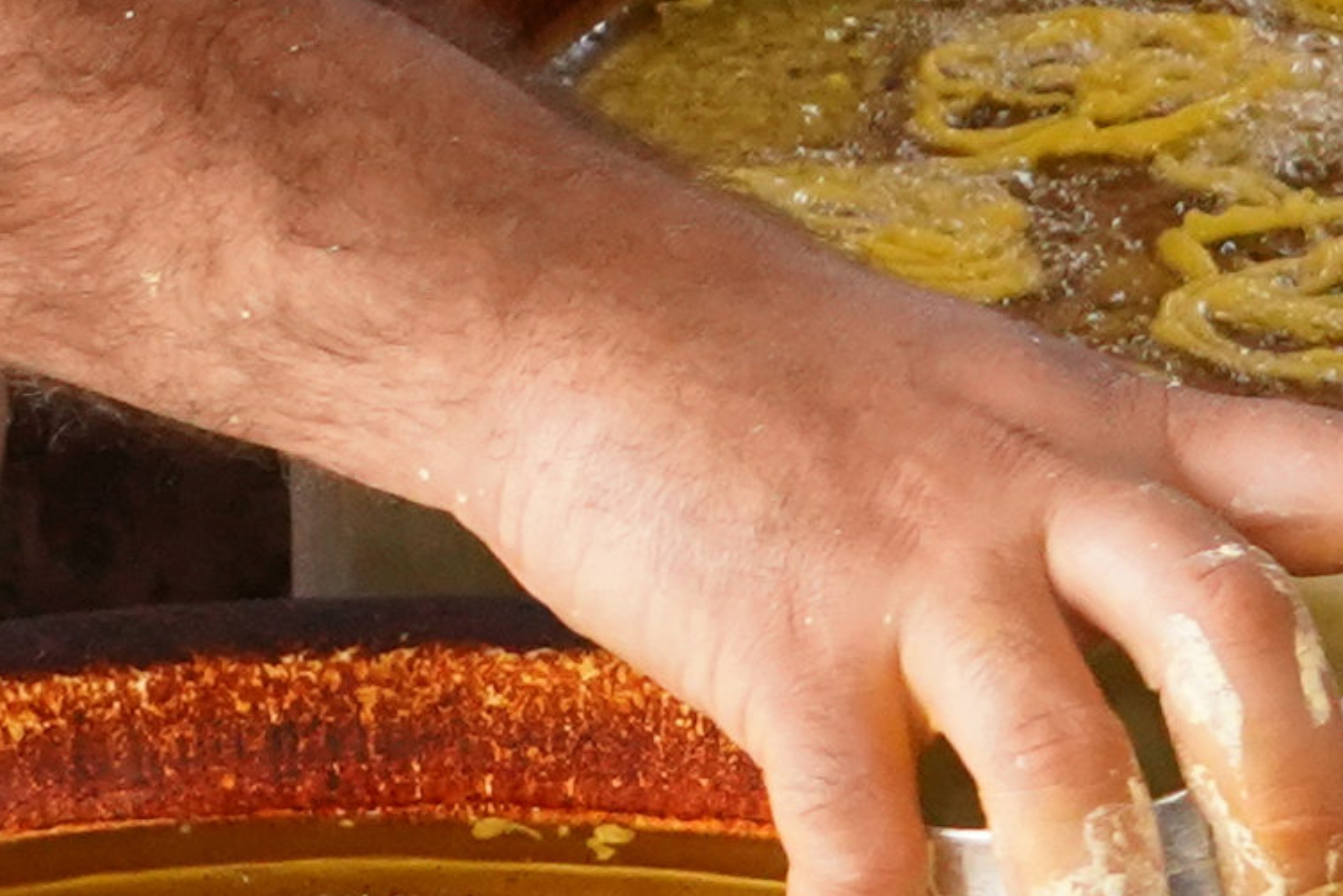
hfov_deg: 10.8
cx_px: 796
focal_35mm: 191
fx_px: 7126
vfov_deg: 7.1
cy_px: -340
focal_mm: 24
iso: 3200
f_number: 7.1
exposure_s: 1/250
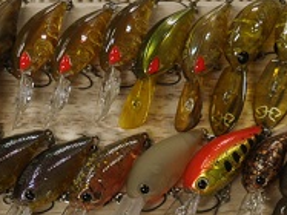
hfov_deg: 14.2
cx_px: 124
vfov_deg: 10.1
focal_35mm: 139
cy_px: 374
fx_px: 1152
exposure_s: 1/60
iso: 450
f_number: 4
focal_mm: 24
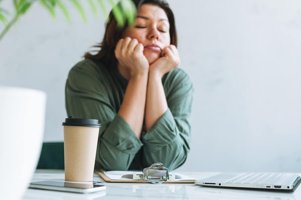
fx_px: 418
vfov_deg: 27.0
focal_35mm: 50
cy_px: 100
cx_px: 150
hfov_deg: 39.6
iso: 125
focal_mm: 50
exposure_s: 1/125
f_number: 2.5
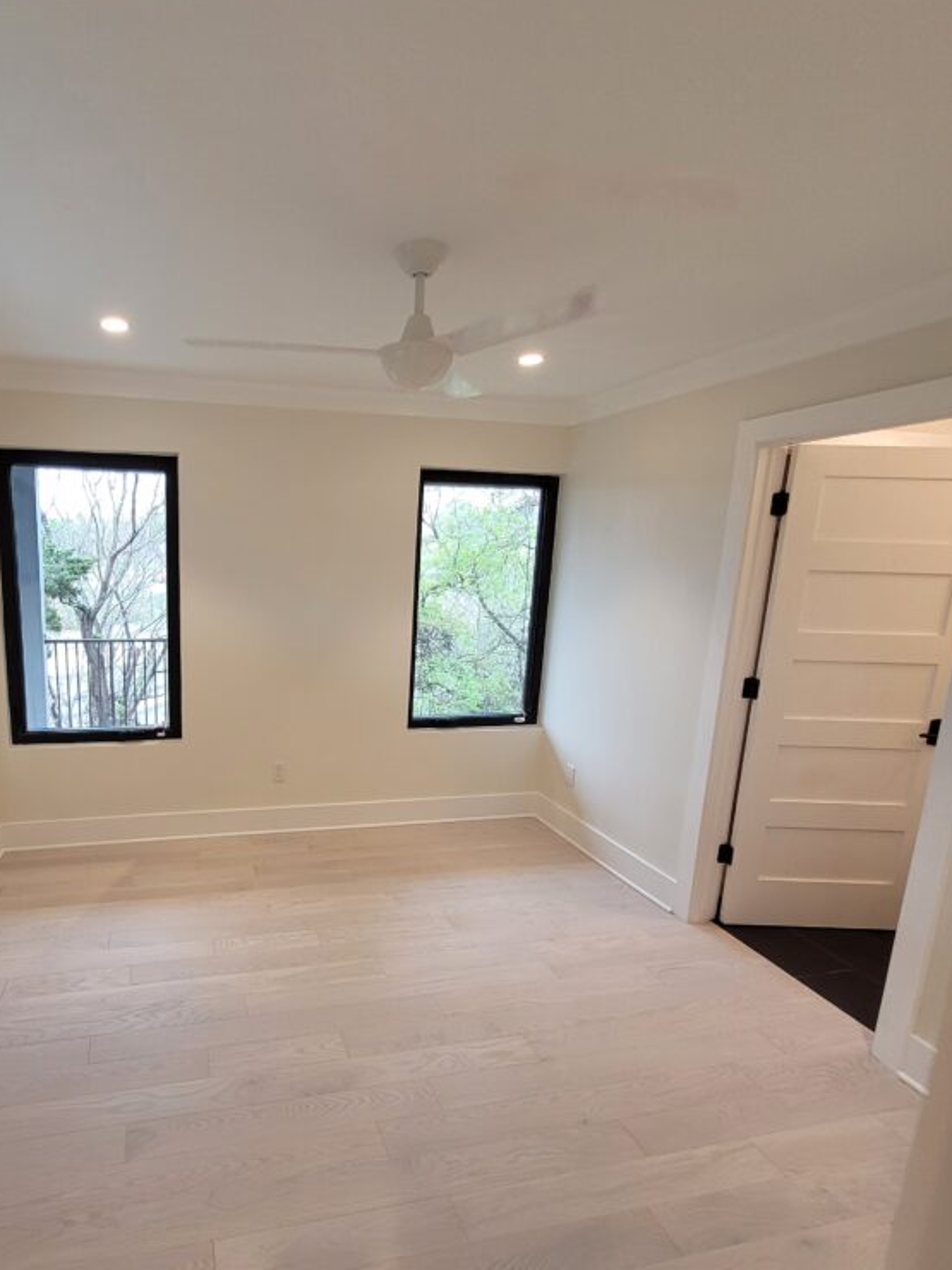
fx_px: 660
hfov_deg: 69.9
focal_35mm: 18
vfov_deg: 87.5
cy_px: 693
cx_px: 331
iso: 125
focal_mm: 1.74
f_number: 2.2
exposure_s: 1/59
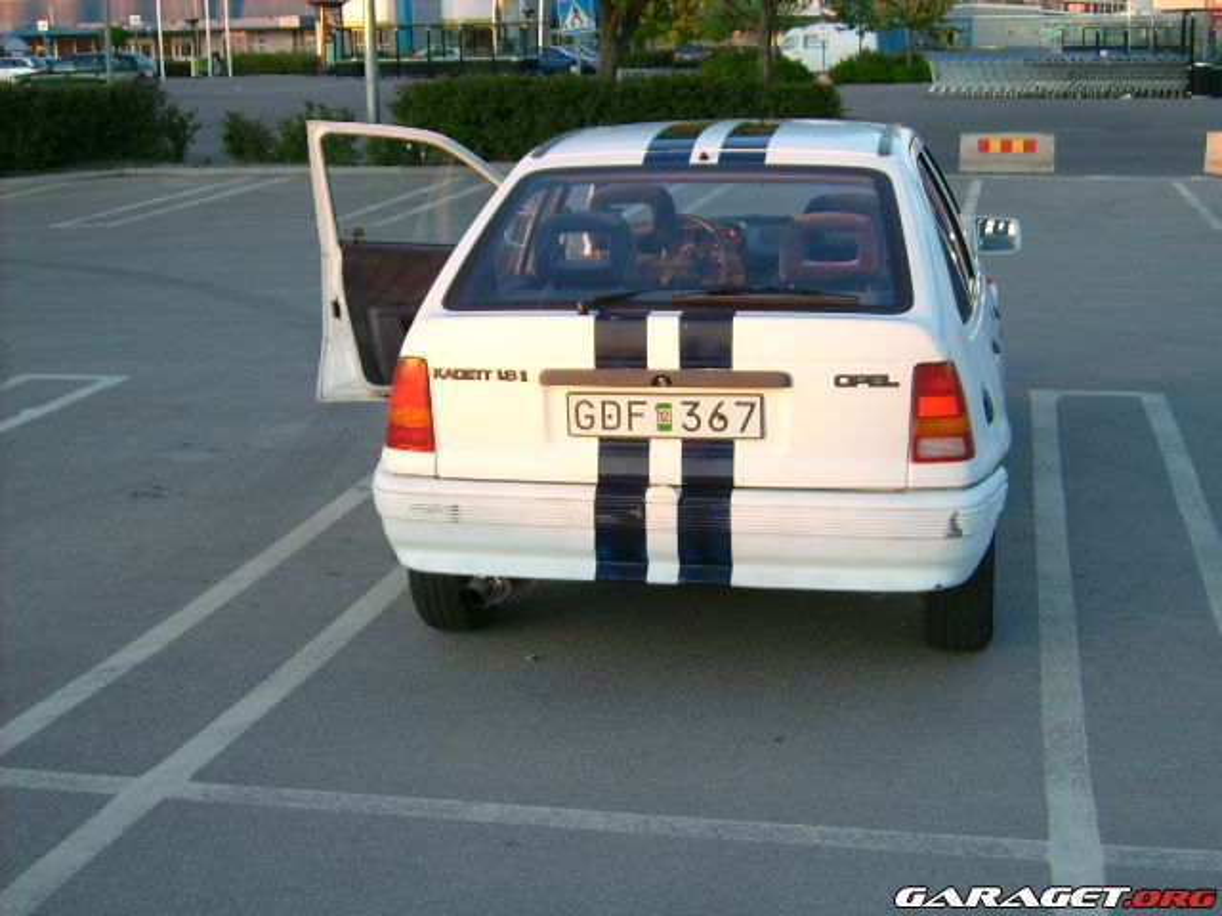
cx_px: 611
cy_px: 458
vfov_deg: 26.6
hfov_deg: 34.9
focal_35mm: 55
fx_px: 1942
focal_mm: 9.16
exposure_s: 1/65
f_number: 3.4
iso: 50
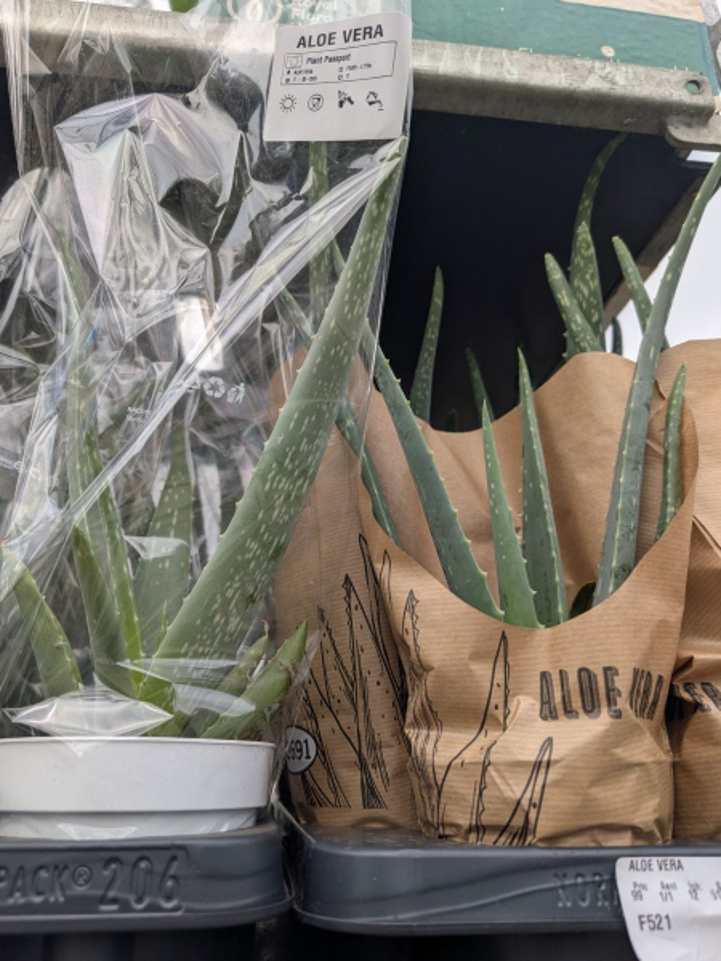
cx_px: 360
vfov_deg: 71.6
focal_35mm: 24
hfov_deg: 56.8
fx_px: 667
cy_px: 480
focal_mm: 6.9
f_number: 1.68
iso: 20
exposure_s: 1/810
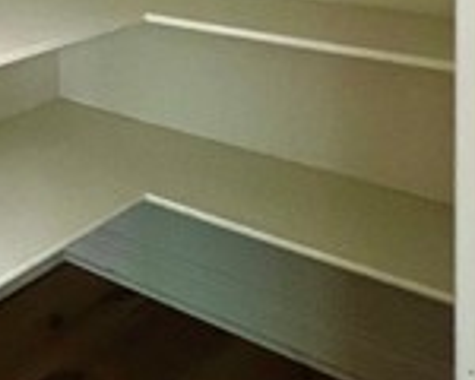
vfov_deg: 23.3
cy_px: -168
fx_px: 759
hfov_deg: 23.6
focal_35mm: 54
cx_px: -317
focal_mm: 1.57
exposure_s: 1/71
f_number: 1.8
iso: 250
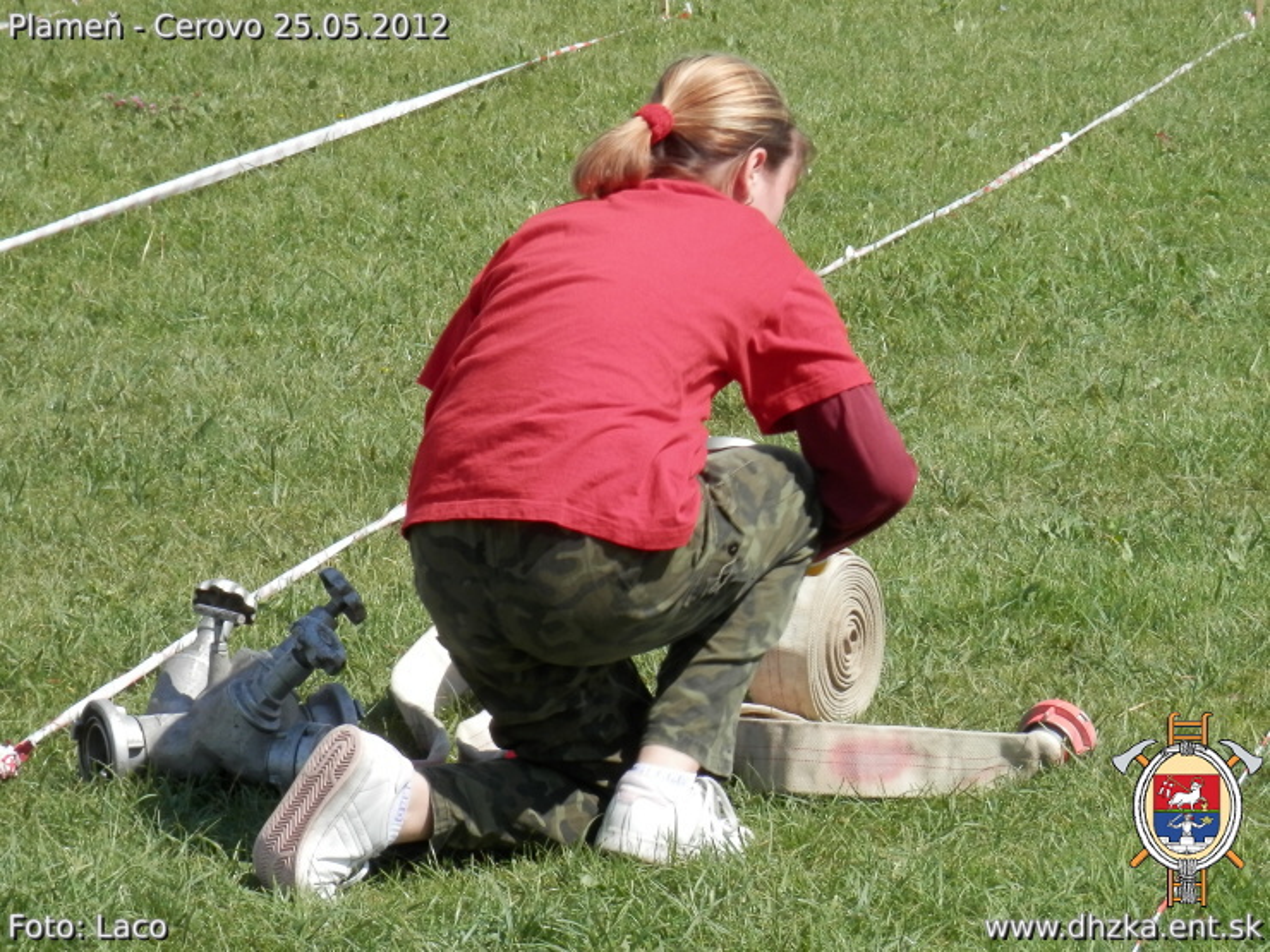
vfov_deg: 8.8
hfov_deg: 11.7
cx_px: 635
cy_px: 476
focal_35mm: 169
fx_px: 6200
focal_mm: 30.2
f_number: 5.7
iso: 80
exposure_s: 1/250
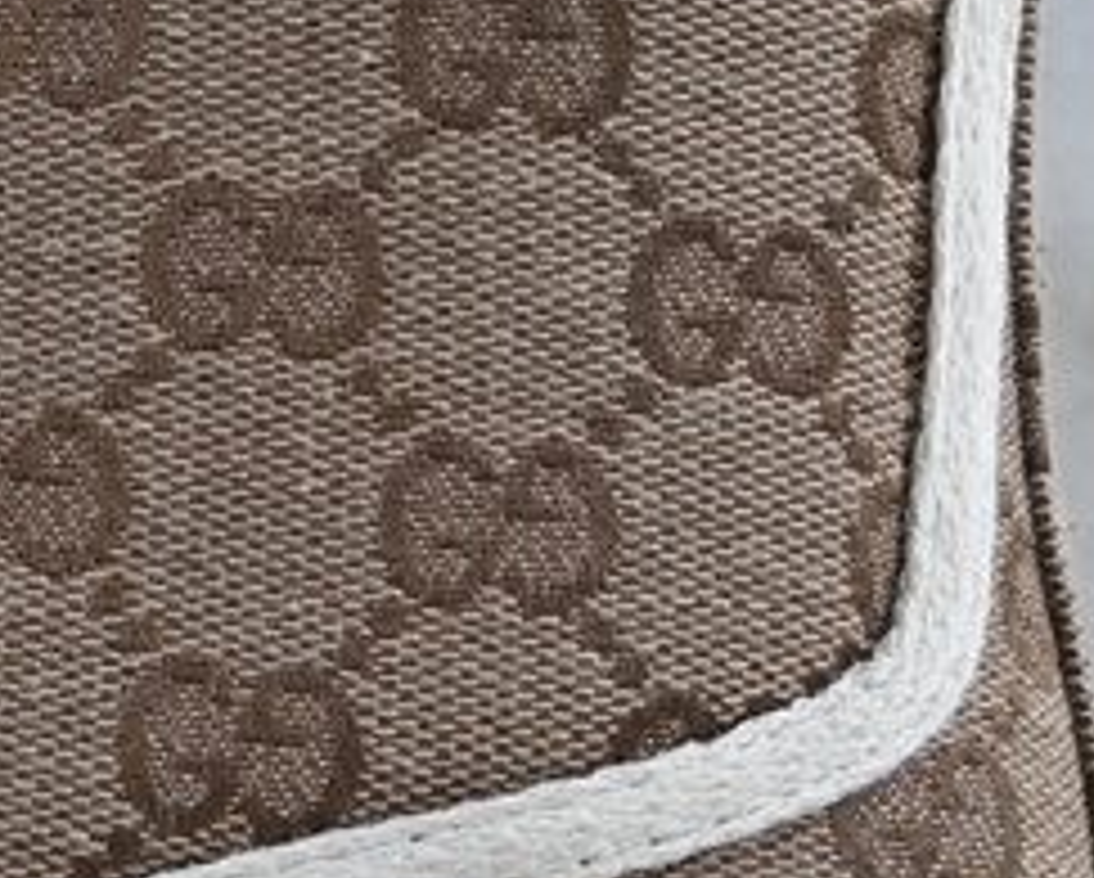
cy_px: 576
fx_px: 6526
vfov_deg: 7.7
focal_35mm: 201
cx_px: -873
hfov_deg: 9.2
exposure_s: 1/60
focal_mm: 29
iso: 100
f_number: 4.8
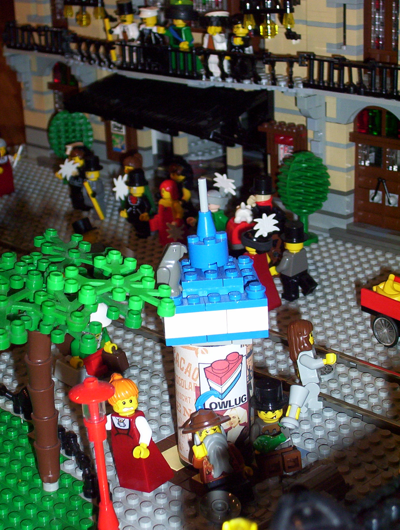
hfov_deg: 18.3
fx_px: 1243
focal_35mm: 81
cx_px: 200
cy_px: 265
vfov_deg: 24.1
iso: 140
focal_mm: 10.76
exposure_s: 1/93.2
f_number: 3.62
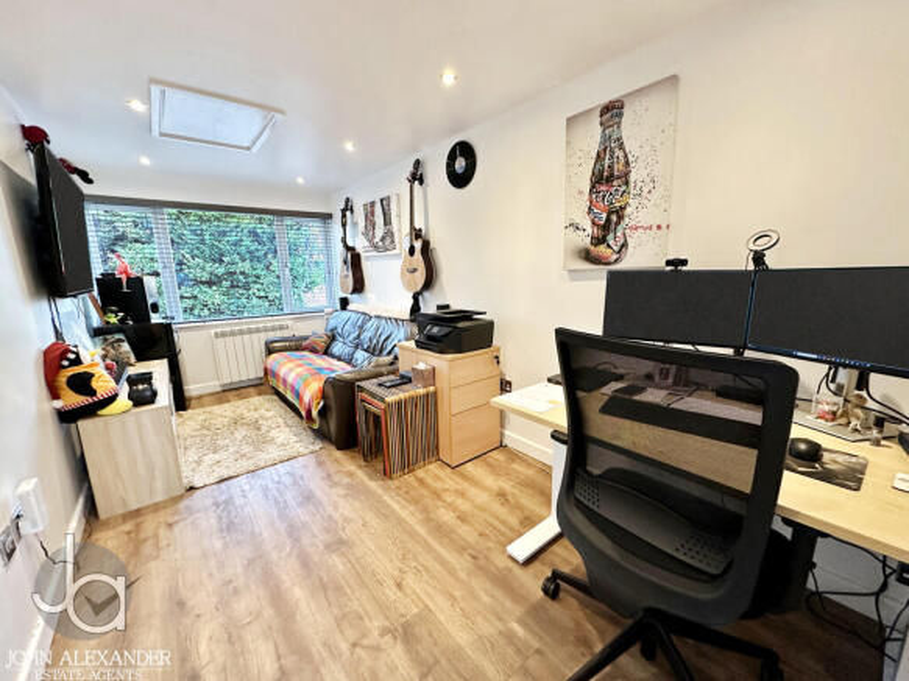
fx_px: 368
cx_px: 454
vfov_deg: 85.7
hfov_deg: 102.1
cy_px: 340
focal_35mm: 14
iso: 320
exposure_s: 1/50
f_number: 2.2
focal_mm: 2.22
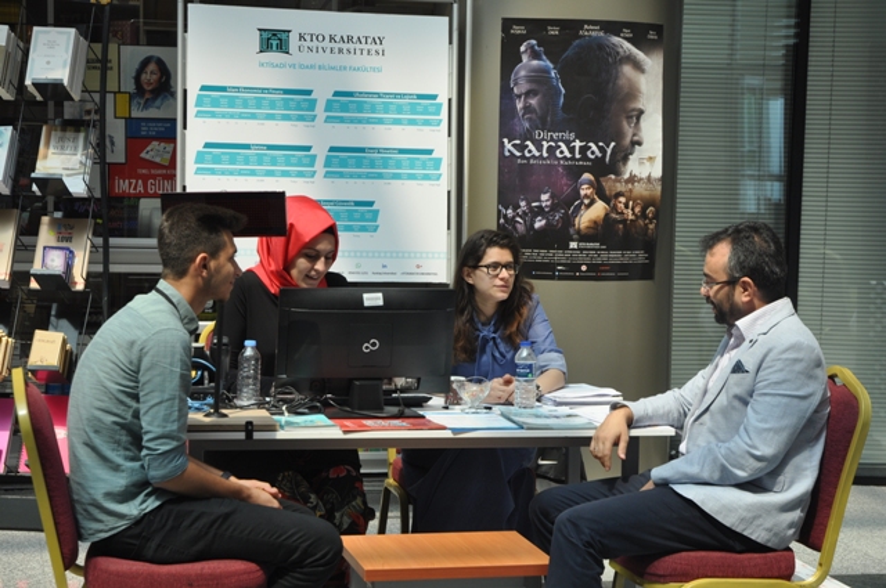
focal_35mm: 78
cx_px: 443
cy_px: 294
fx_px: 1917
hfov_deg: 26.0
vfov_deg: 17.4
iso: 250
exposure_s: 1/125
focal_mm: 52
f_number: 5.6
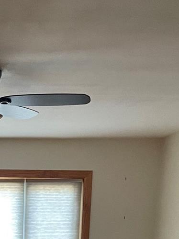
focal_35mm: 80
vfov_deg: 21.0
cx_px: -15
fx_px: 552
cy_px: 352
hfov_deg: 17.8
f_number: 1.6
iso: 400
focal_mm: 4.2
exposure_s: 1/60
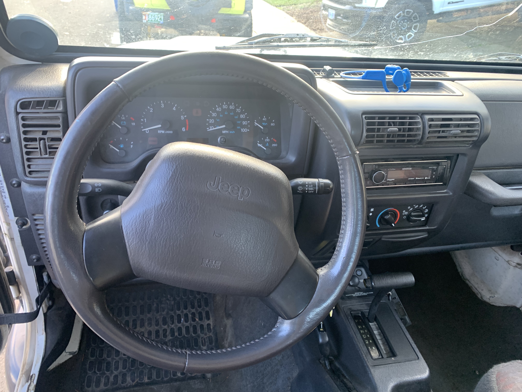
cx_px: 261
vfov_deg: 53.1
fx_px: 392
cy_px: 196
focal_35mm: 26
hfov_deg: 67.3
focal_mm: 4.25
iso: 100
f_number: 1.8
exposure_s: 1/60
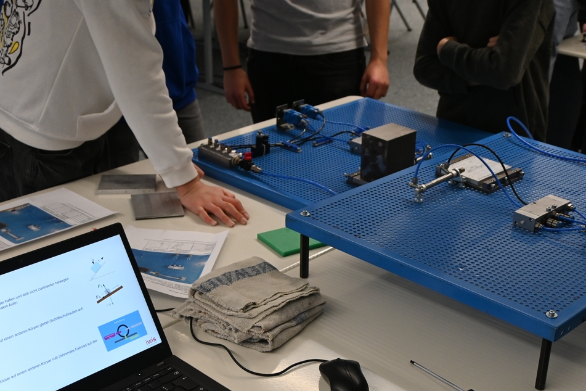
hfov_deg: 37.4
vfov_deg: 25.4
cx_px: 356
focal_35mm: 53
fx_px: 863
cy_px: 261
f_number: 4.2
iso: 720
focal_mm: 24
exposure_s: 1/125
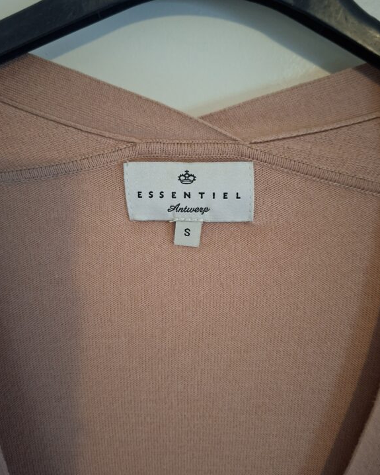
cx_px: 195
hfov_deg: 56.8
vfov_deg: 68.1
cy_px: 232
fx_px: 351
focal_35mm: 25
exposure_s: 1/24
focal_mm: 5.54
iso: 800
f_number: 1.8
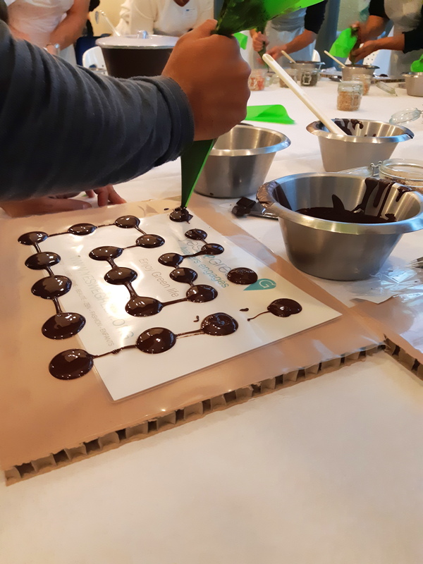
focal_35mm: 26
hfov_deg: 53.1
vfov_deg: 67.3
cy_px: 282
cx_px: 212
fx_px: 424
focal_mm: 3.93
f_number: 1.7
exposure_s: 1/25
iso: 200
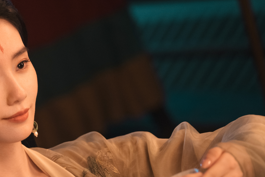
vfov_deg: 5.6
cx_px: -20
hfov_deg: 8.3
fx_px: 1818
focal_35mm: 247
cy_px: 163
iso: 1600
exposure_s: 1/80
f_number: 2.8
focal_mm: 105
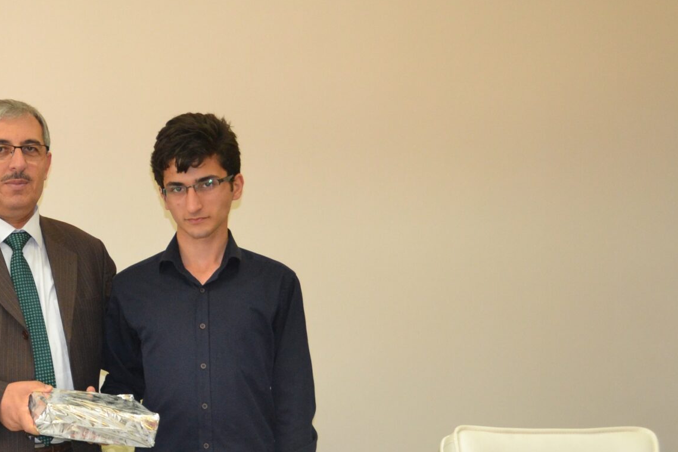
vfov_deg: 16.7
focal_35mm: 81
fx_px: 1526
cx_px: 7
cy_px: 380
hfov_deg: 24.0
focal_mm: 24
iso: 900
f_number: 4
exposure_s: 1/60
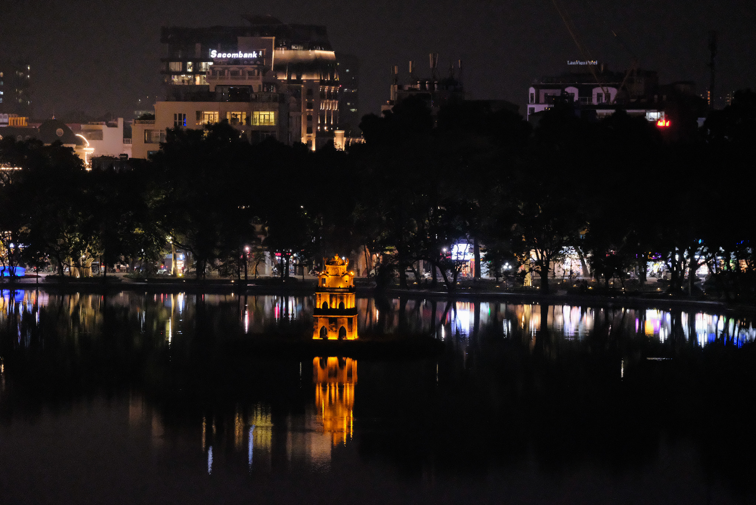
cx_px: 378
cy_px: 252
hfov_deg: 10.2
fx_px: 4244
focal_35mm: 202
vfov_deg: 6.8
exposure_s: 1/125
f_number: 3.6
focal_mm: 134.4
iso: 12800
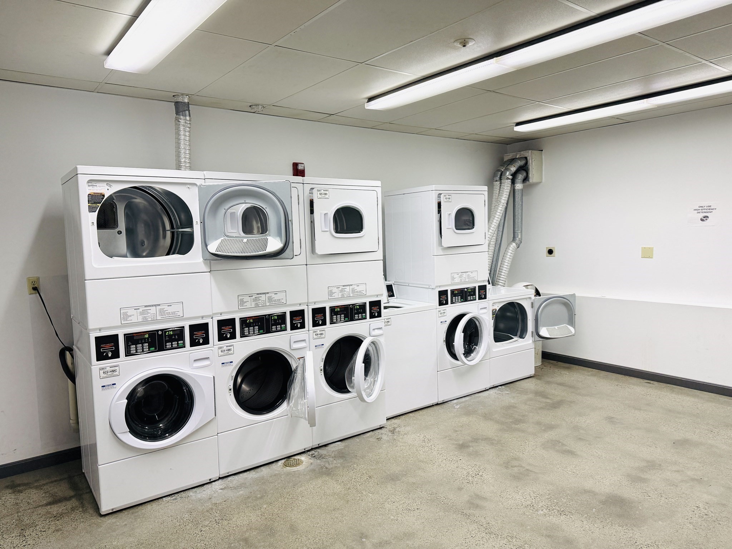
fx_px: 508
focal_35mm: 24
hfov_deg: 71.6
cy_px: 274
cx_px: 366
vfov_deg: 56.8
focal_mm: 6.76
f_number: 1.78
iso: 200
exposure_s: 1/137
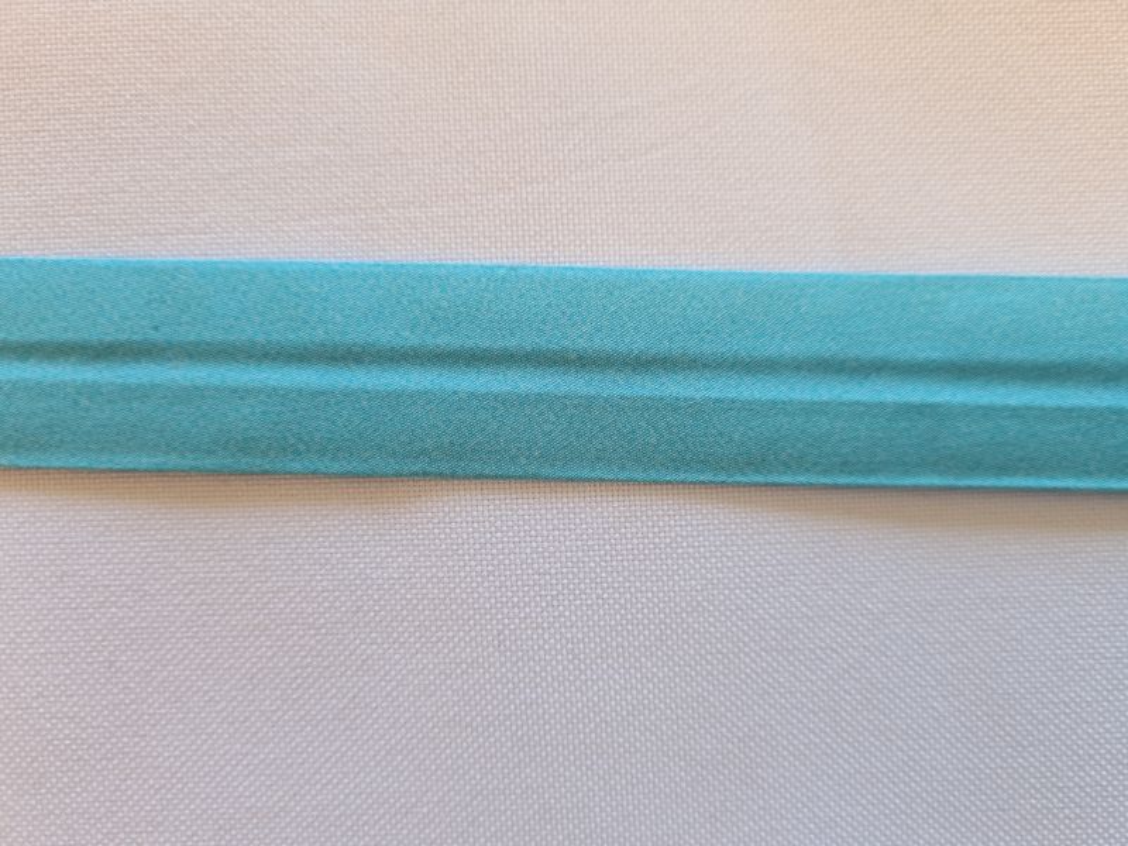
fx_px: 847
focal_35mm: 26
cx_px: 564
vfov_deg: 53.1
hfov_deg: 67.3
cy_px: 423
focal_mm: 5.4
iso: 80
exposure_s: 1/100
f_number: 1.8
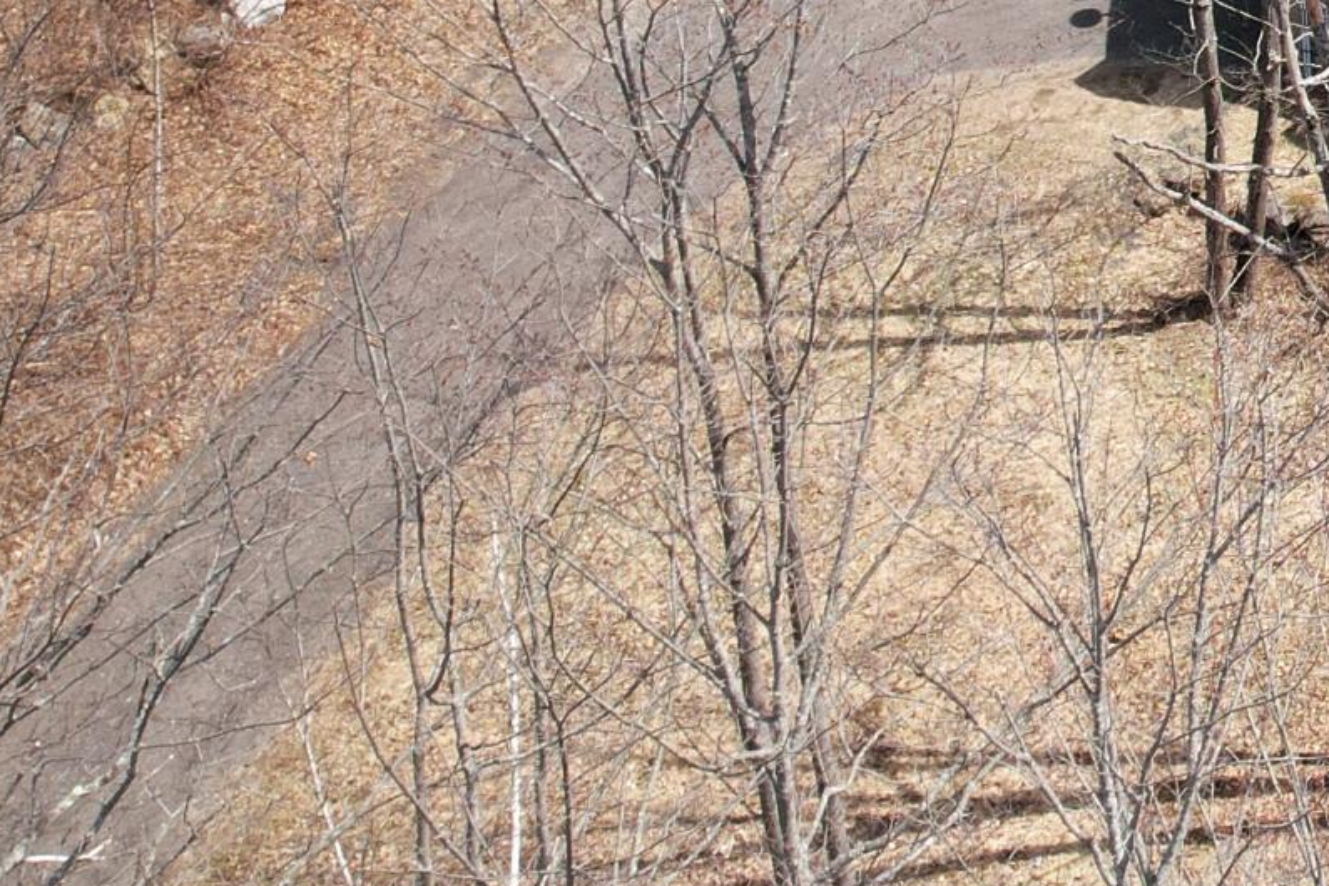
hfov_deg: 21.2
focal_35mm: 83
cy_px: -231
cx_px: 1914
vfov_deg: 15.7
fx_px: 3064
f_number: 2.8
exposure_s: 1/320
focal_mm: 8.38
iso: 150
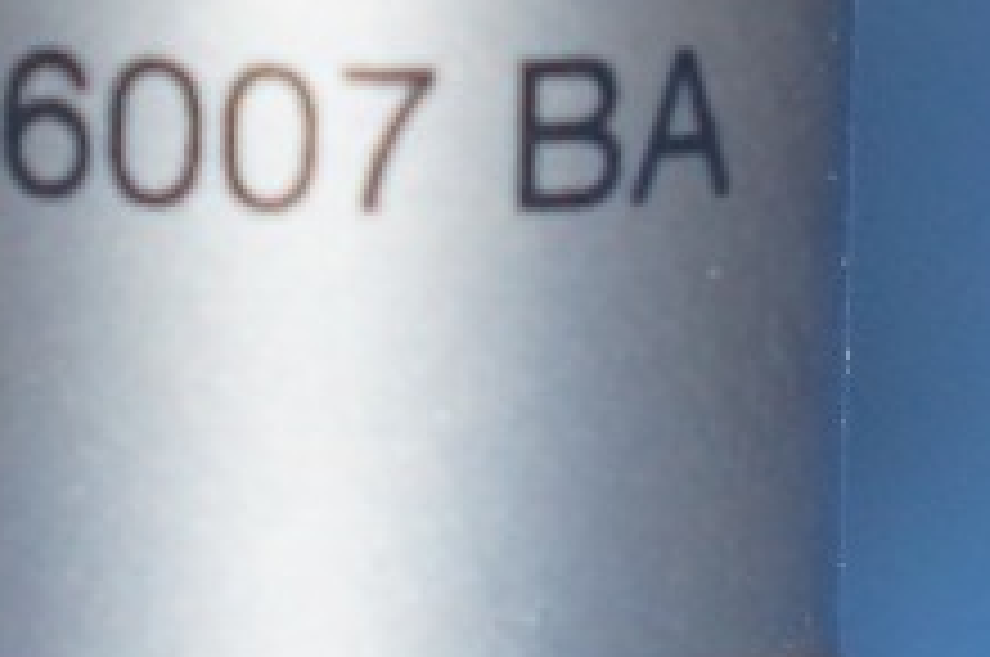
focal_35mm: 600
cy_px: -20
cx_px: 356
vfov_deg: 2.3
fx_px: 16466
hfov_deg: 3.4
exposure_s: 1/60
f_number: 5.6
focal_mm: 55
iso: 400
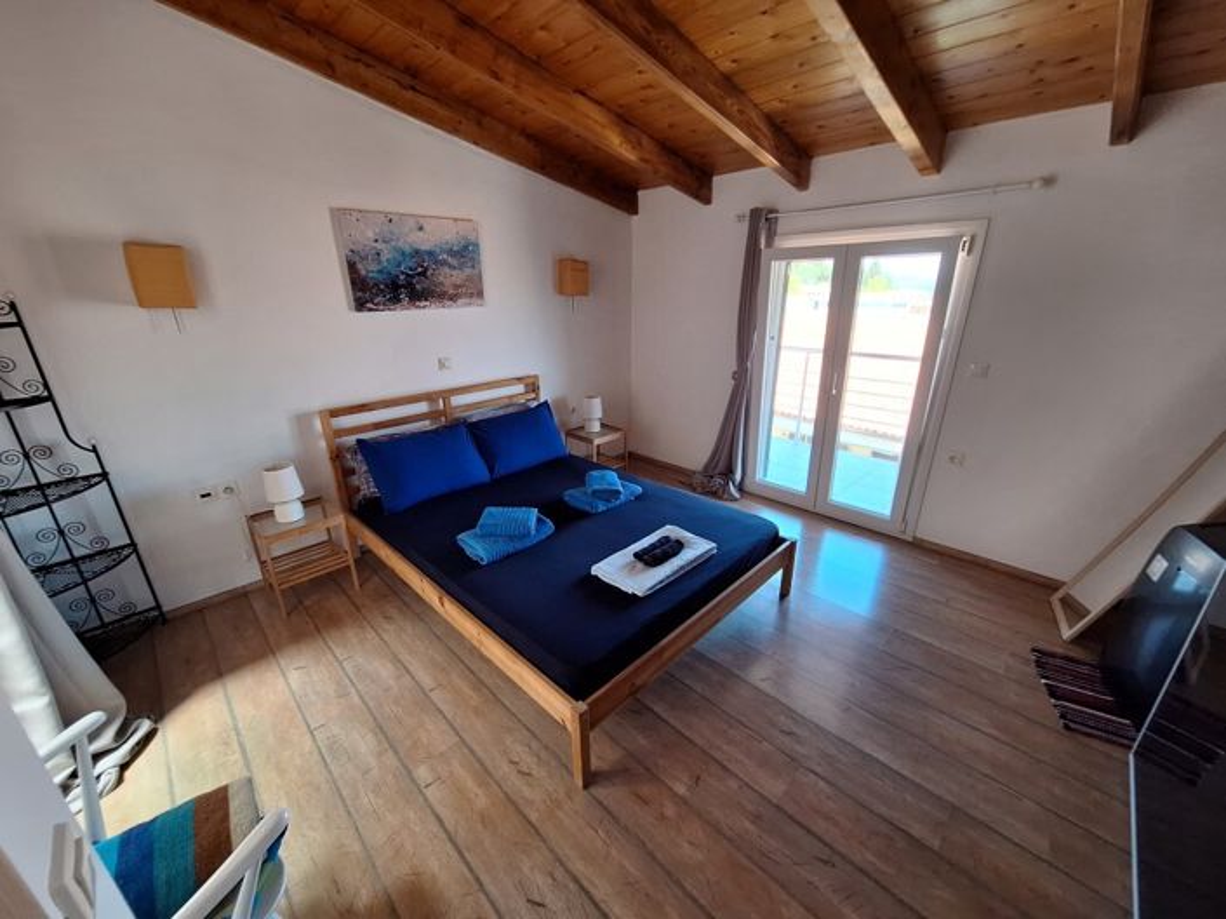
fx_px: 460
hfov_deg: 106.2
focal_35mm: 13
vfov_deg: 89.9
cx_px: 613
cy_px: 460
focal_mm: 1.74
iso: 100
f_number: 2.2
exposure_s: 1/50
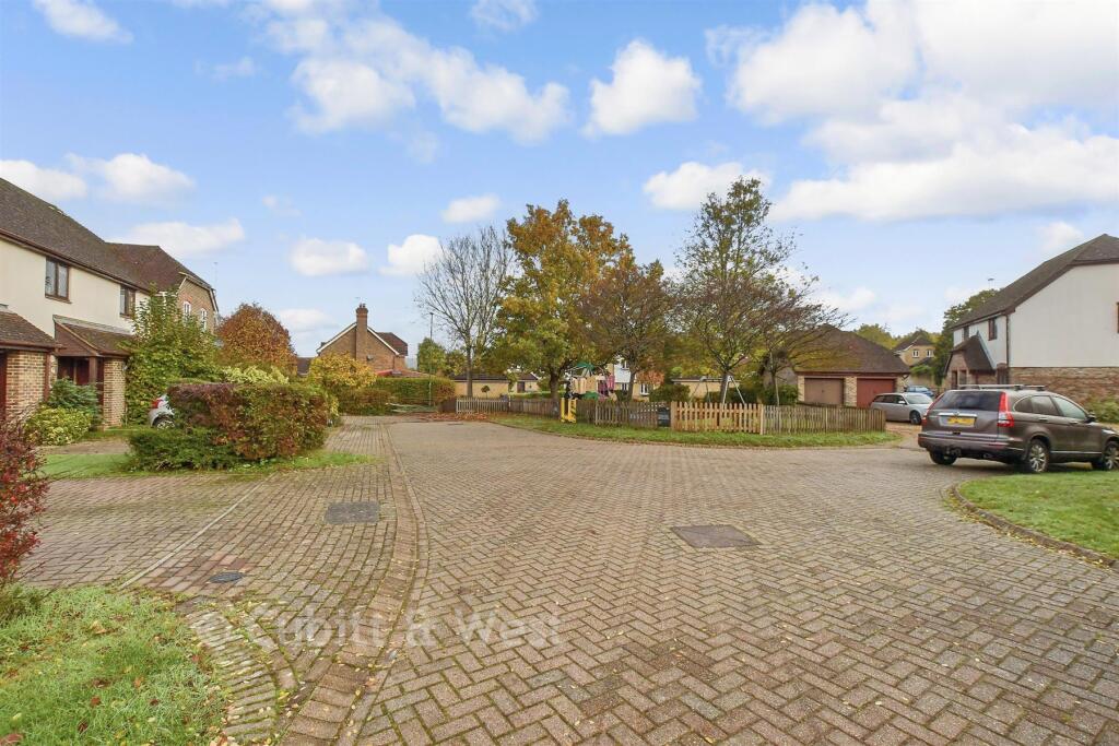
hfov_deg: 100.4
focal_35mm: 15
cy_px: 373
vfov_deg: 77.3
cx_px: 560
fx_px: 466
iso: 400
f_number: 8
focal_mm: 10
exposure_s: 1/640
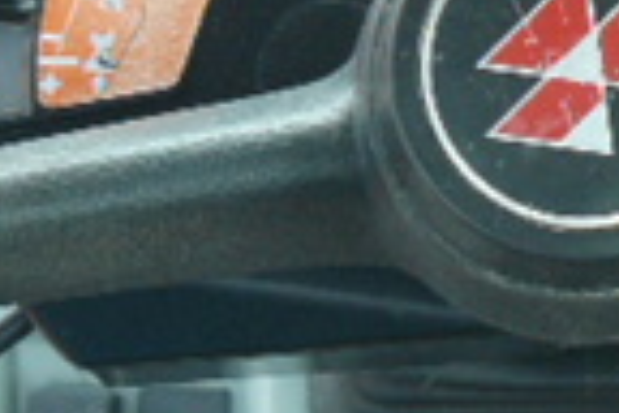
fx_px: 2854
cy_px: 95
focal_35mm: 166
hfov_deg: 12.1
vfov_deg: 8.3
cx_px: 752
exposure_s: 1/60
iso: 100
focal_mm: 6
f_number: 2.8
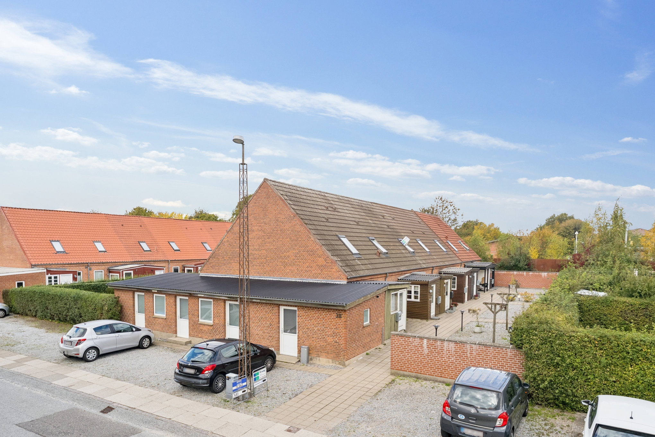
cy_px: 218
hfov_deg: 83.7
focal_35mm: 20
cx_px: 328
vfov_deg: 61.7
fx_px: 366
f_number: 7.1
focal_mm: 20.1
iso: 1000
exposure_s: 1/1000
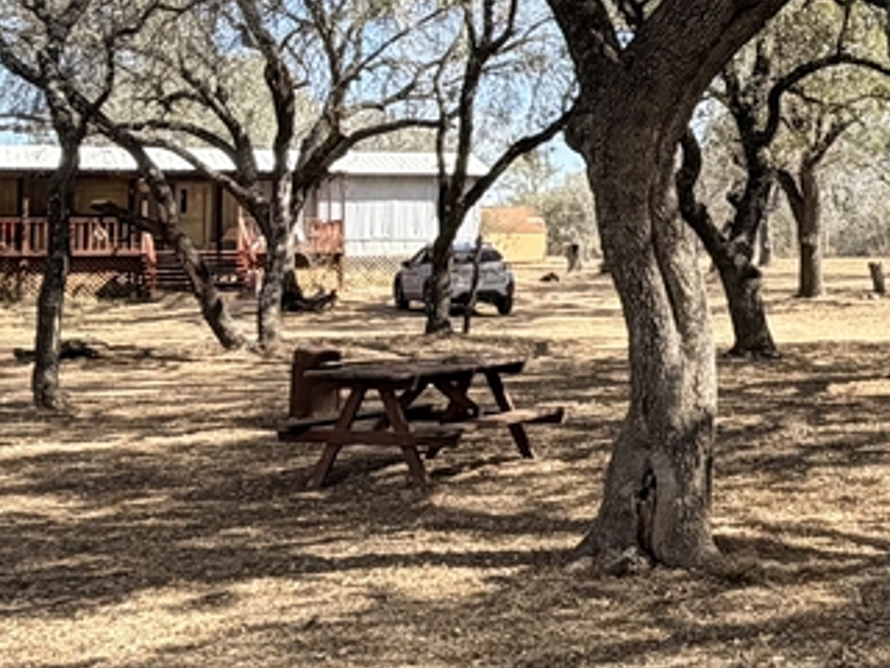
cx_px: 921
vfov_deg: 22.9
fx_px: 1620
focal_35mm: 63
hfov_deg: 28.5
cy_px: 125
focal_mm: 2.22
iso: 50
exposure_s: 1/502
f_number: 2.2
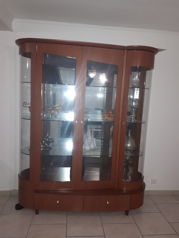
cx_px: 90
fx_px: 186
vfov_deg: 65.3
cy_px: 119
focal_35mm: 27
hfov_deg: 51.4
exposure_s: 1/17
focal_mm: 3.6
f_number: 1.9
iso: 200
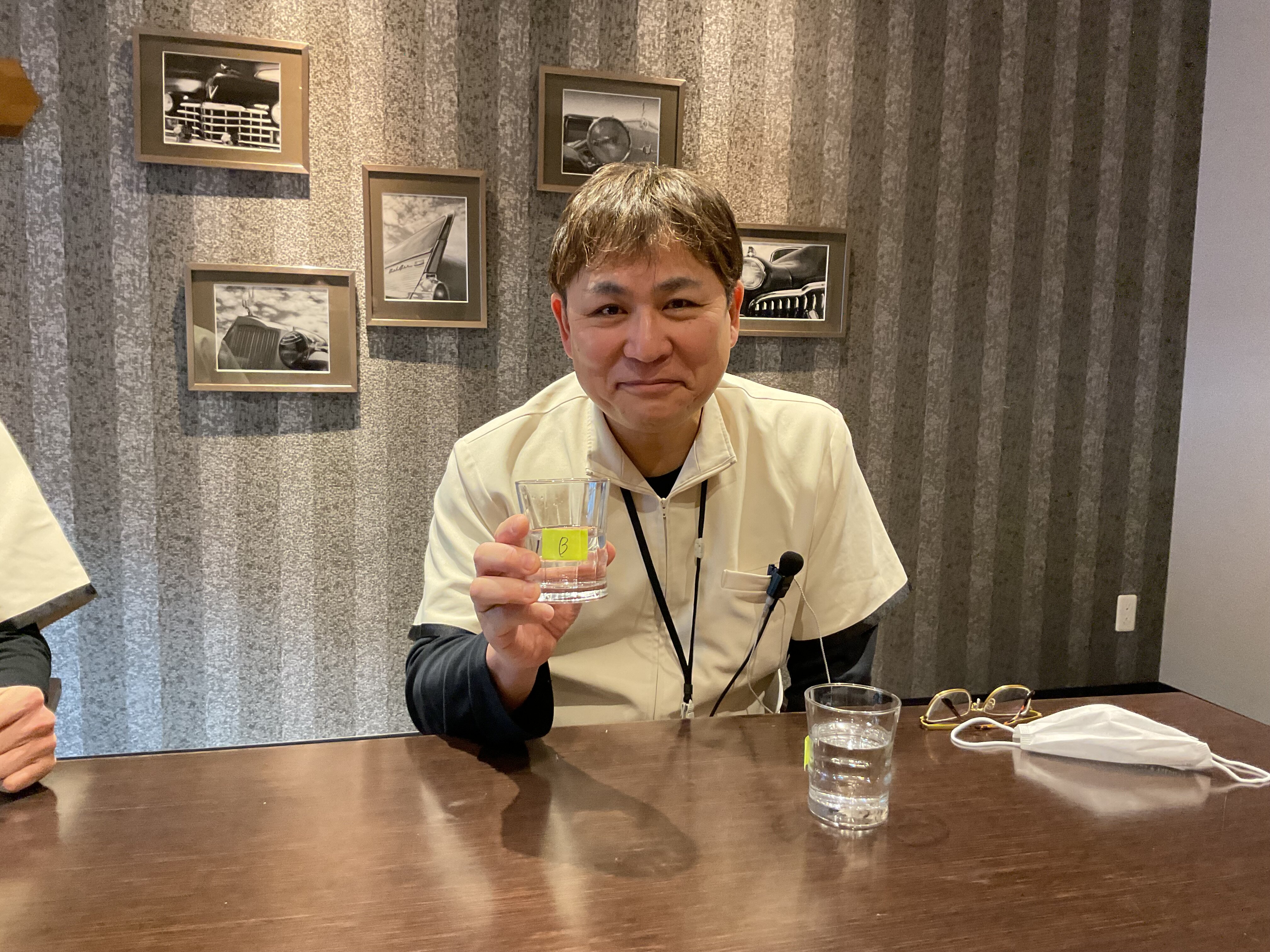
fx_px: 1064
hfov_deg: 61.7
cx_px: 635
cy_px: 476
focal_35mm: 29
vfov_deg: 48.2
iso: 250
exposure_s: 1/60
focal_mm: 3
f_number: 1.8
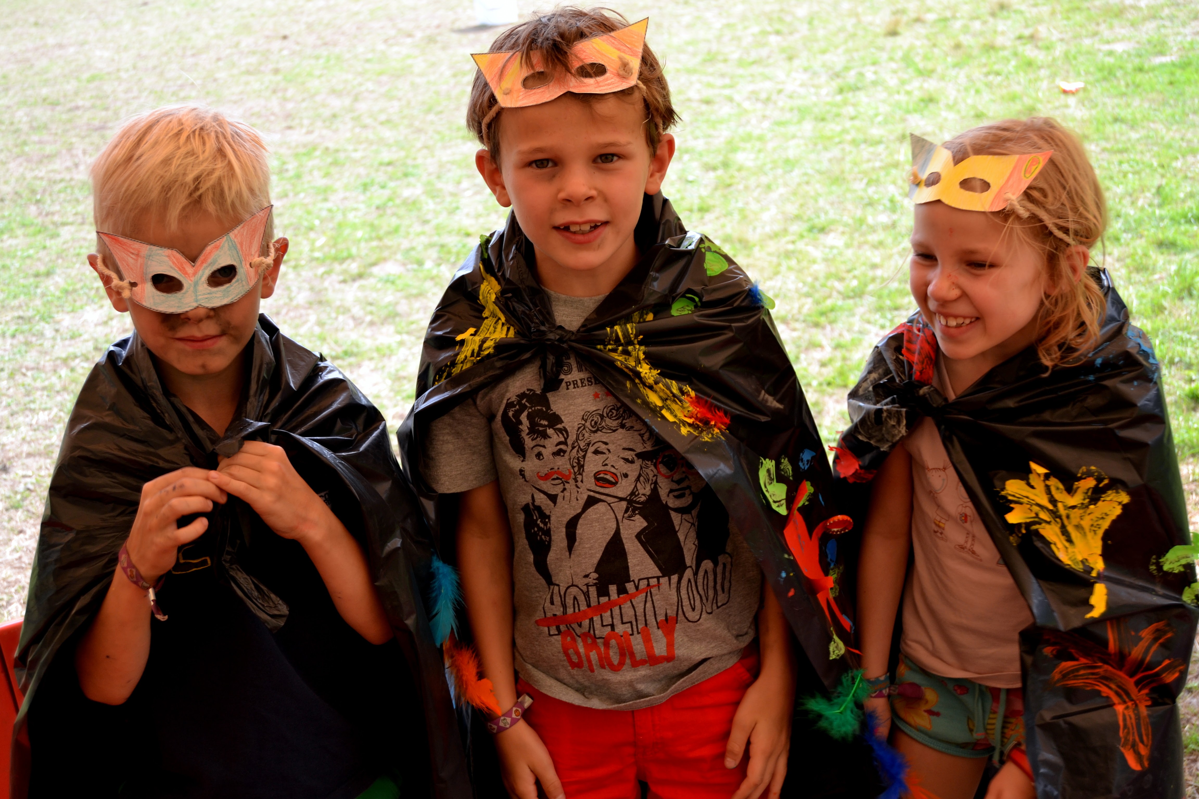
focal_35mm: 52
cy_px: 400
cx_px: 600
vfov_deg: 25.8
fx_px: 1748
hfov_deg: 37.9
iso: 160
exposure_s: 1/125
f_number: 5.6
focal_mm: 35
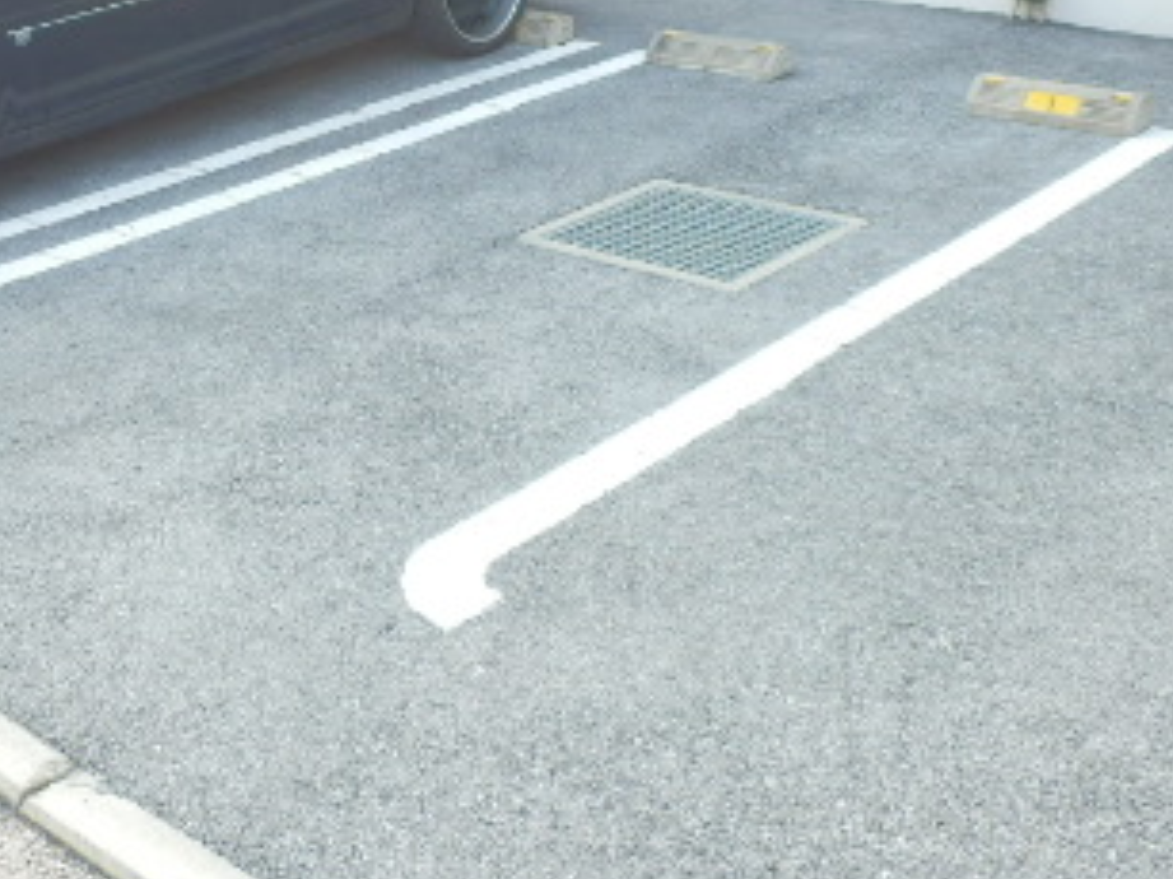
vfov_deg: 28.1
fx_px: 1694
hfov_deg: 37.6
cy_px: 107
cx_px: 359
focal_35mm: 50
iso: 80
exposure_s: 1/125
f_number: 3
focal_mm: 4.2
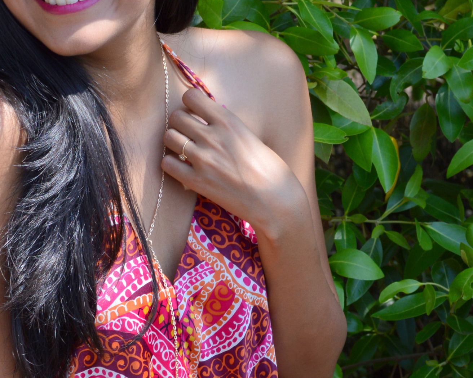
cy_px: 253
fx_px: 1806
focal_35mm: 129
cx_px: 145
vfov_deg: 12.0
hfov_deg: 14.9
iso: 100
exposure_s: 1/160
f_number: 6.3
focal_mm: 32
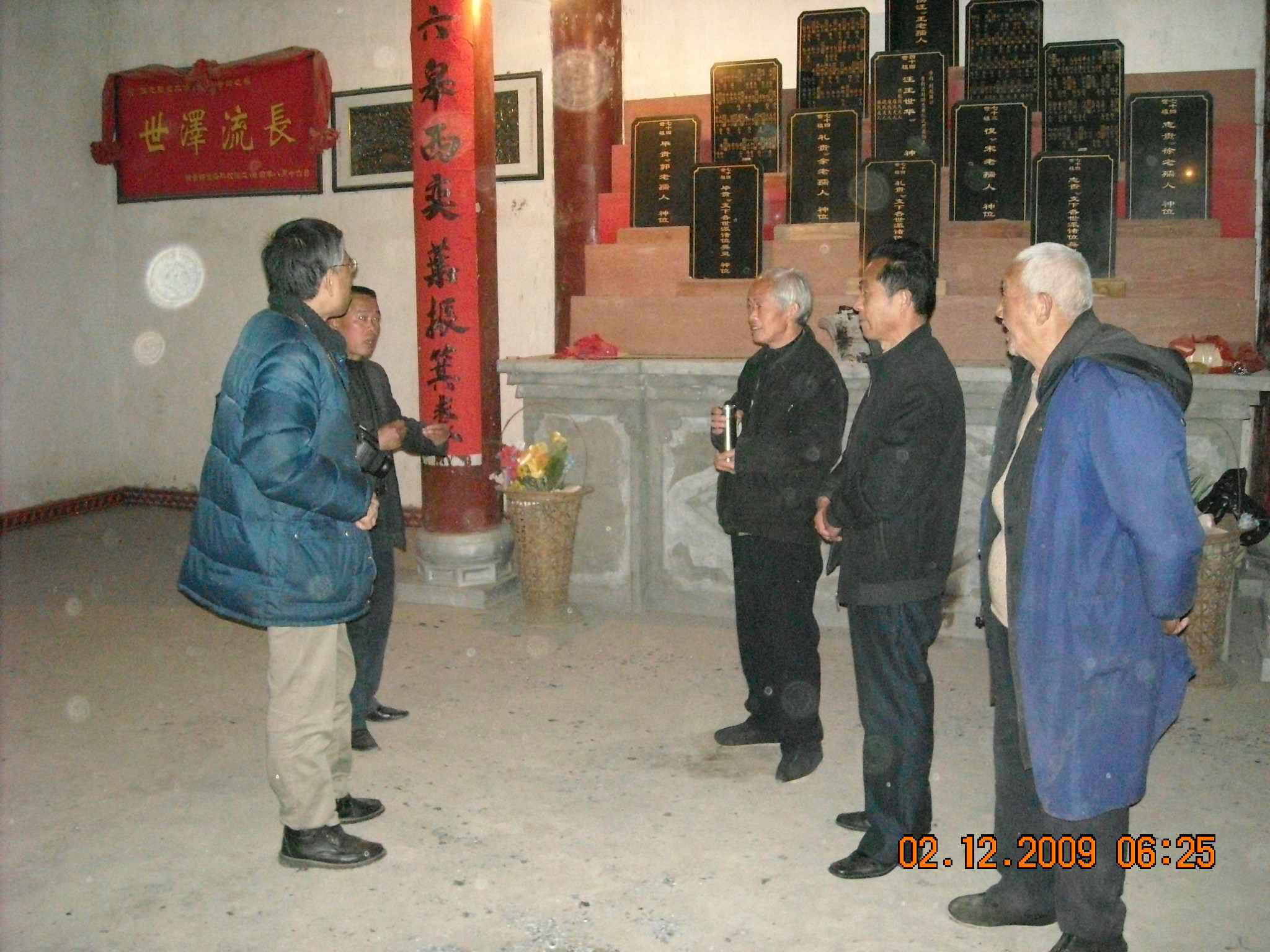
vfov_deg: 40.7
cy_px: 476
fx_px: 1284
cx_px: 635
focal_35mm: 35
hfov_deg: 52.6
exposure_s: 1/60
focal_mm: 5.7
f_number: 2.8
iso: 1288
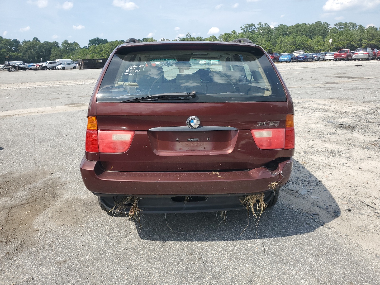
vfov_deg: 53.1
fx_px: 285
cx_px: 190
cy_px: 142
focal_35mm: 26
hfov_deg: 67.3
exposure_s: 1/2500
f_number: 1.5
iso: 50
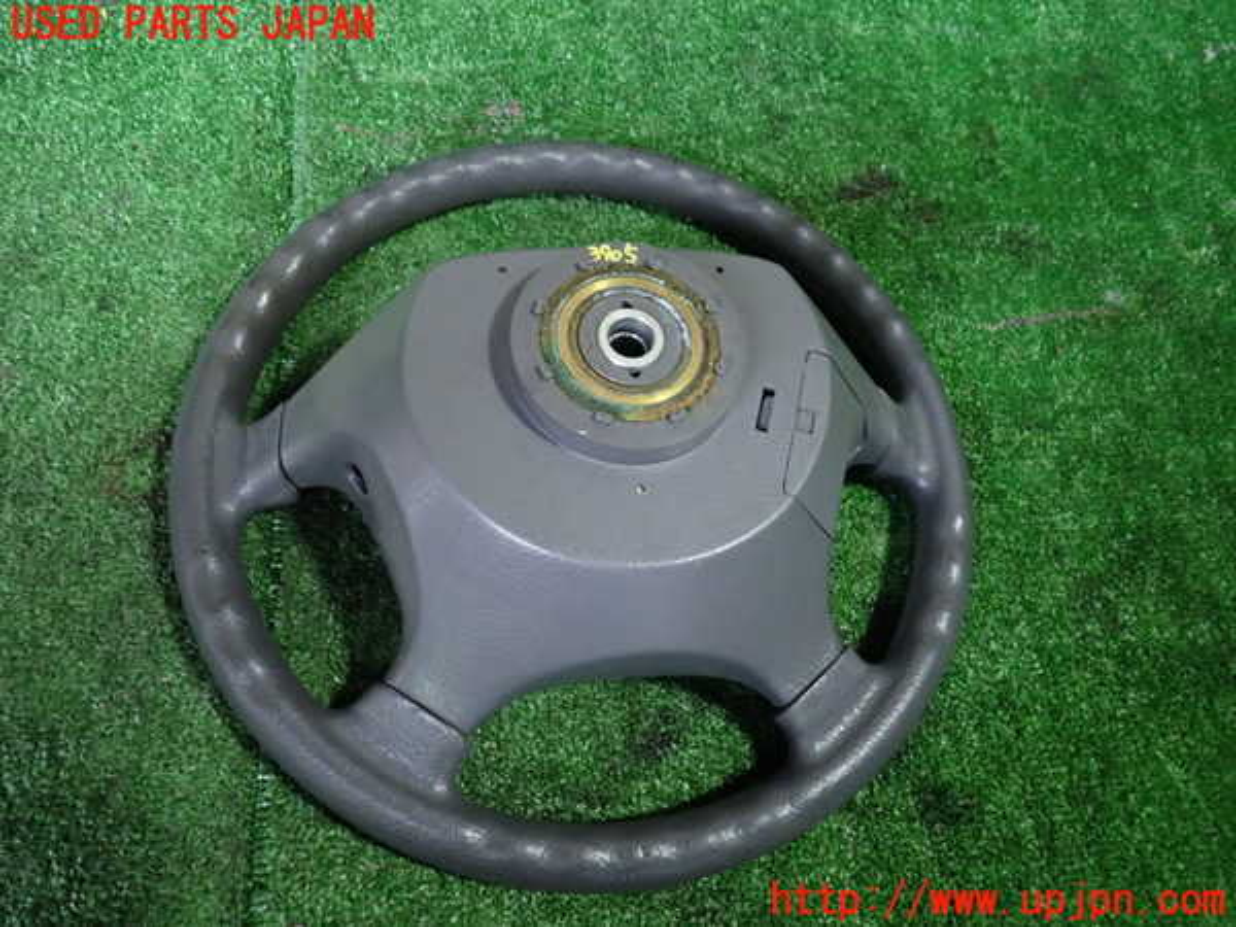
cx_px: 618
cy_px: 464
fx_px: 893
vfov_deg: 54.9
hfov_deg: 69.4
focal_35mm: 25
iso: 800
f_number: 2
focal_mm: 4.5
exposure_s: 1/30
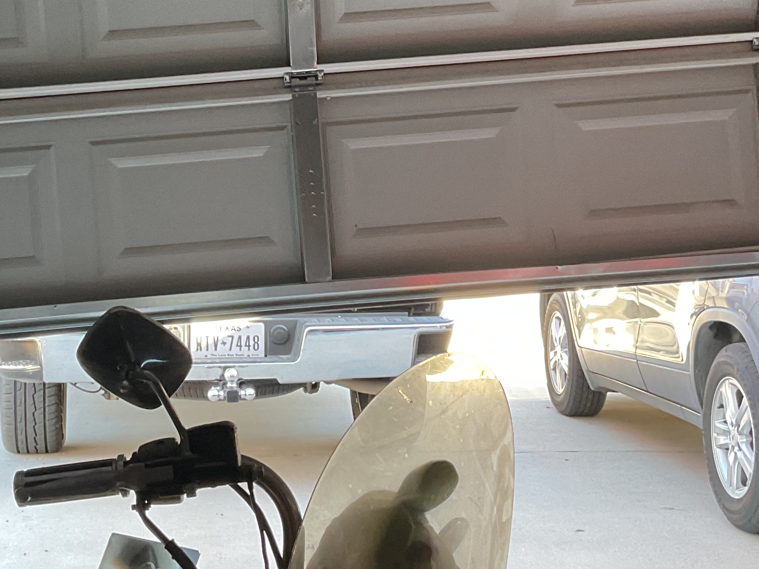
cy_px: 74
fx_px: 1513
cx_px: 215
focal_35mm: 69
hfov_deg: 27.9
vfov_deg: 20.9
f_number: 1.8
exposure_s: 1/50
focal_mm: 3
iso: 64
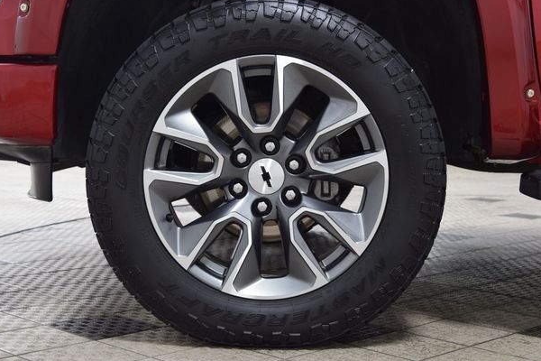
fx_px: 962
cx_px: 271
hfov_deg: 31.4
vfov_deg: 21.2
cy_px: 172
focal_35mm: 64
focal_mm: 40
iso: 800
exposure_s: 1/15
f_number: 6.3
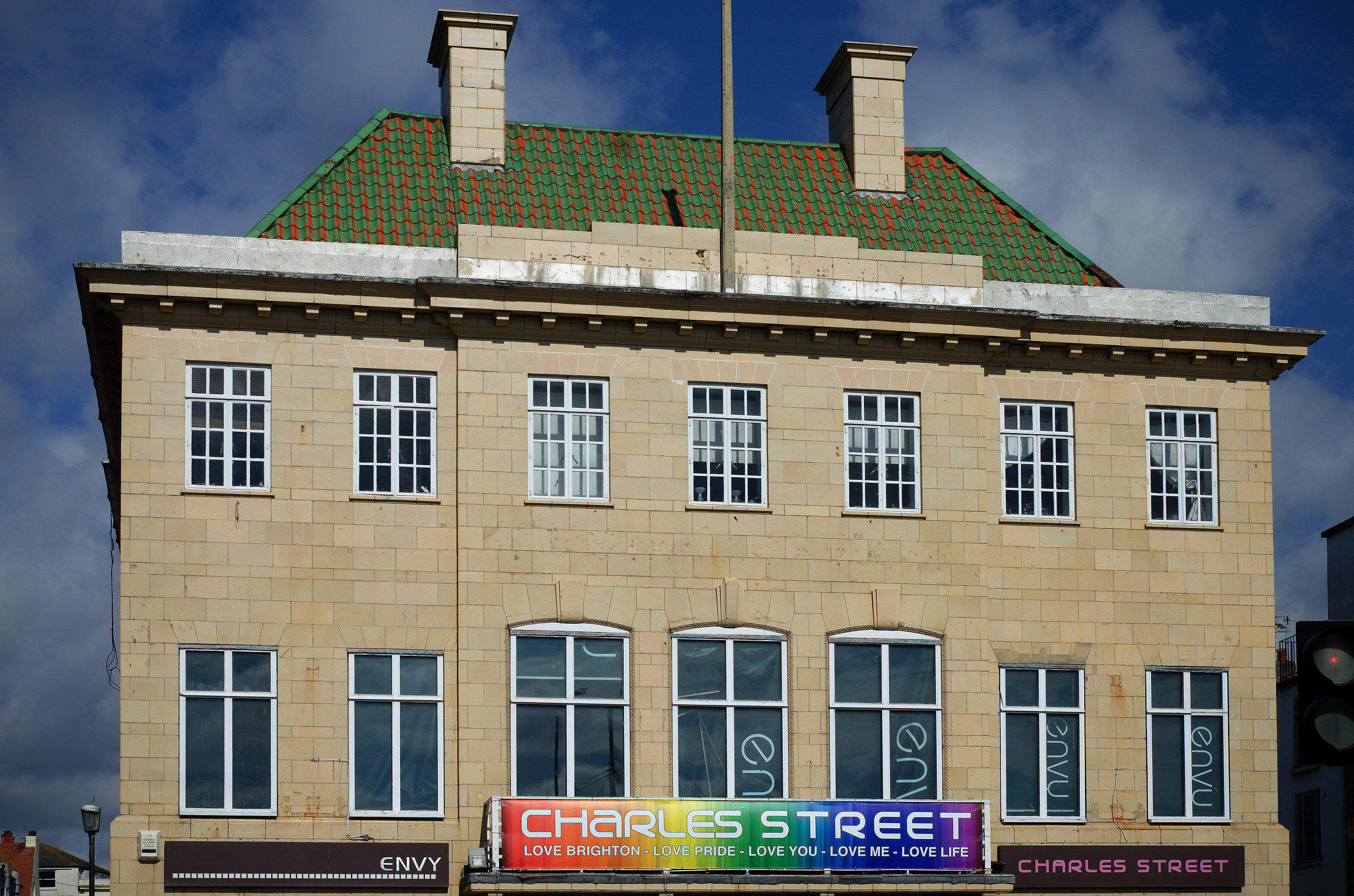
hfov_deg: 33.5
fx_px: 2252
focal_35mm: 60
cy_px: 448
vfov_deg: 22.5
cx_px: 677
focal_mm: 40
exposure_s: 1/400
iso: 160
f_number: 8
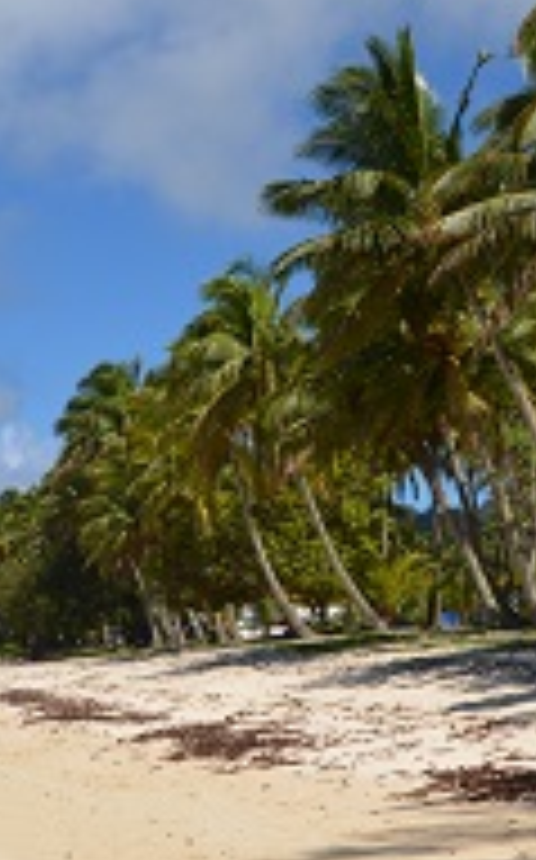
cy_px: 534
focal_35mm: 72
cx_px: 297
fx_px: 1687
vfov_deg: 28.5
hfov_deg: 18.1
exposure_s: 1/2000
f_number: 8
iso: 400
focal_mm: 18
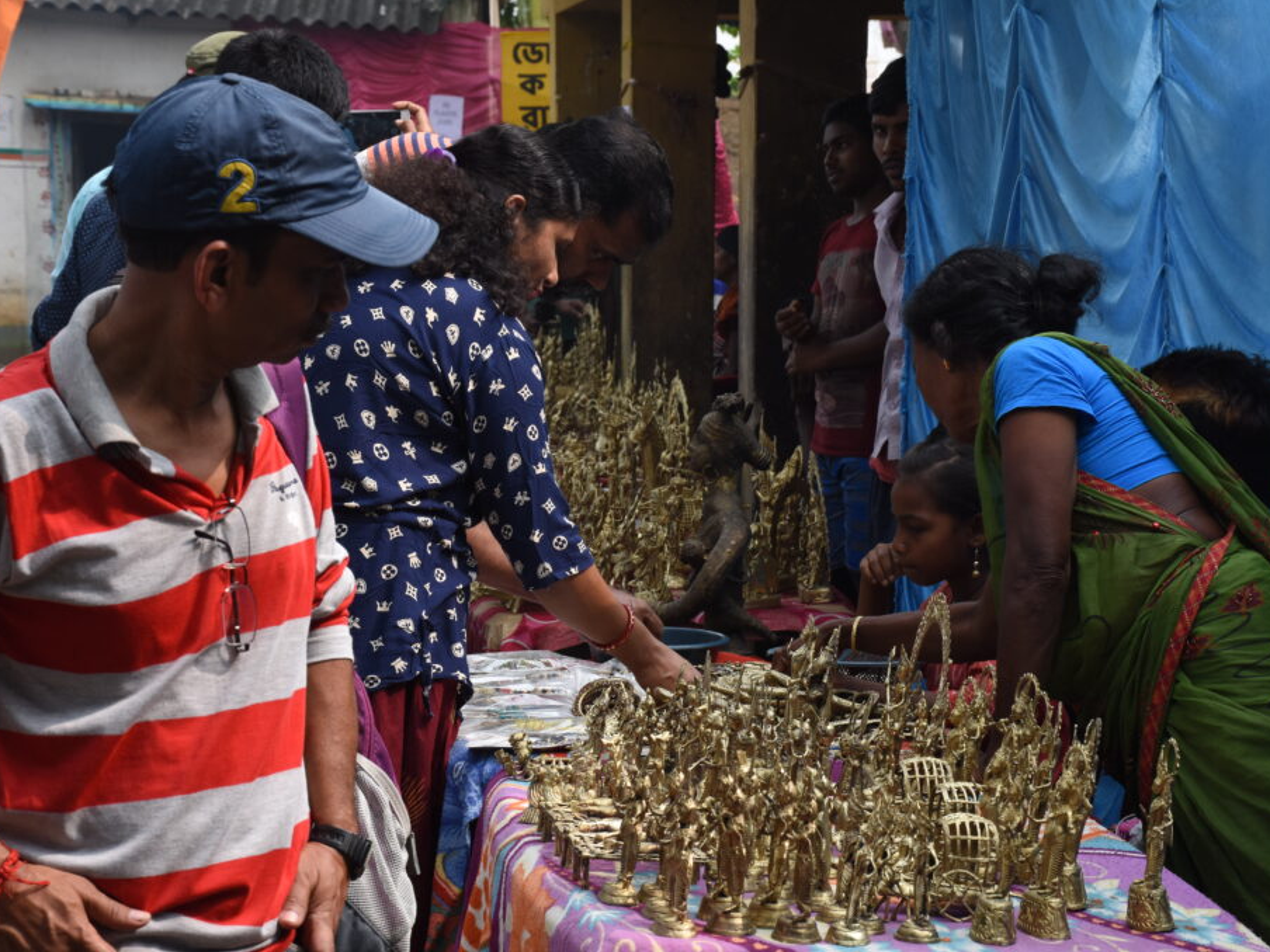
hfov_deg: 20.0
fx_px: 3595
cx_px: 657
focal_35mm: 98
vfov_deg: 15.1
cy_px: 477
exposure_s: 1/200
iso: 400
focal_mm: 60
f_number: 11
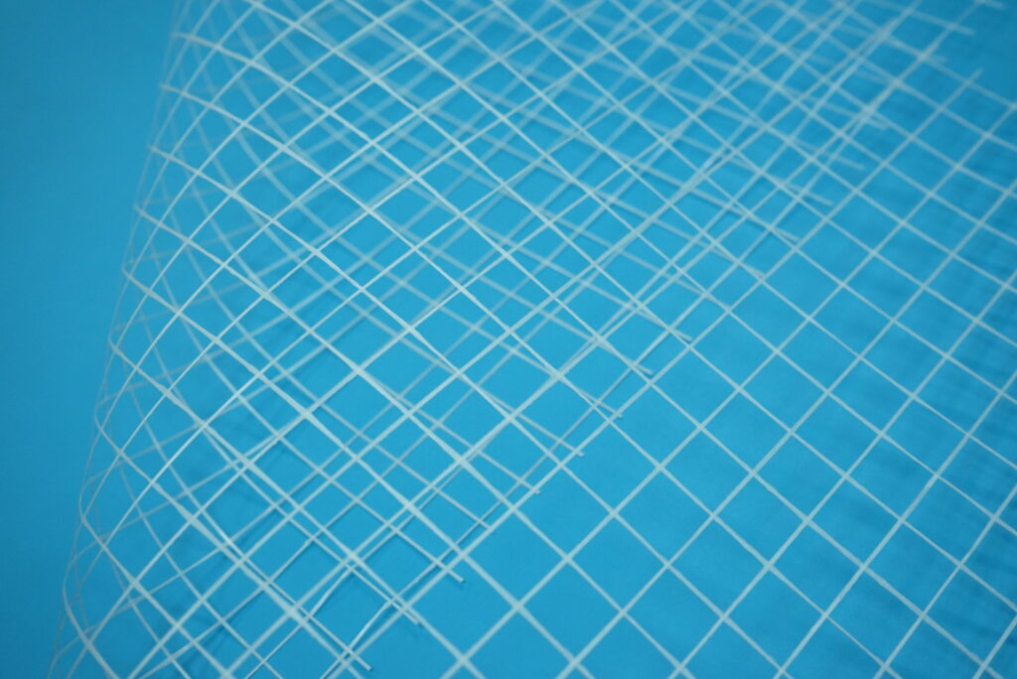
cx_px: 508
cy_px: 340
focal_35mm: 41
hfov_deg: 47.4
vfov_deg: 32.7
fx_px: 1159
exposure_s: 1/160
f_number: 7.1
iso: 1600
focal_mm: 41
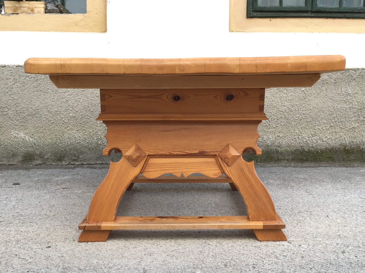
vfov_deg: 48.2
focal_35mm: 29
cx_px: 182
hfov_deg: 61.7
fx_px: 306
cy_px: 136
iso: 25
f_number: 2.2
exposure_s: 1/487
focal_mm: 4.15
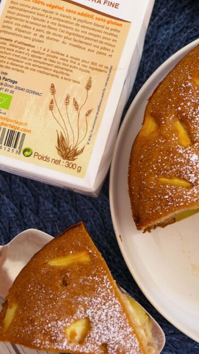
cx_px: 165
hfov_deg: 16.0
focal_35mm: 75
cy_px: 132
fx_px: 704
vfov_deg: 28.1
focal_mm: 16.6
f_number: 2.8
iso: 200
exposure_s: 1/100
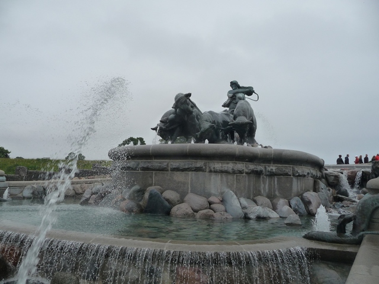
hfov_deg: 63.4
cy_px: 142
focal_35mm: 28
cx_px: 190
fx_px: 307
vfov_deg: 49.7
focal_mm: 4.7
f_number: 8
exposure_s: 1/320
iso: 160
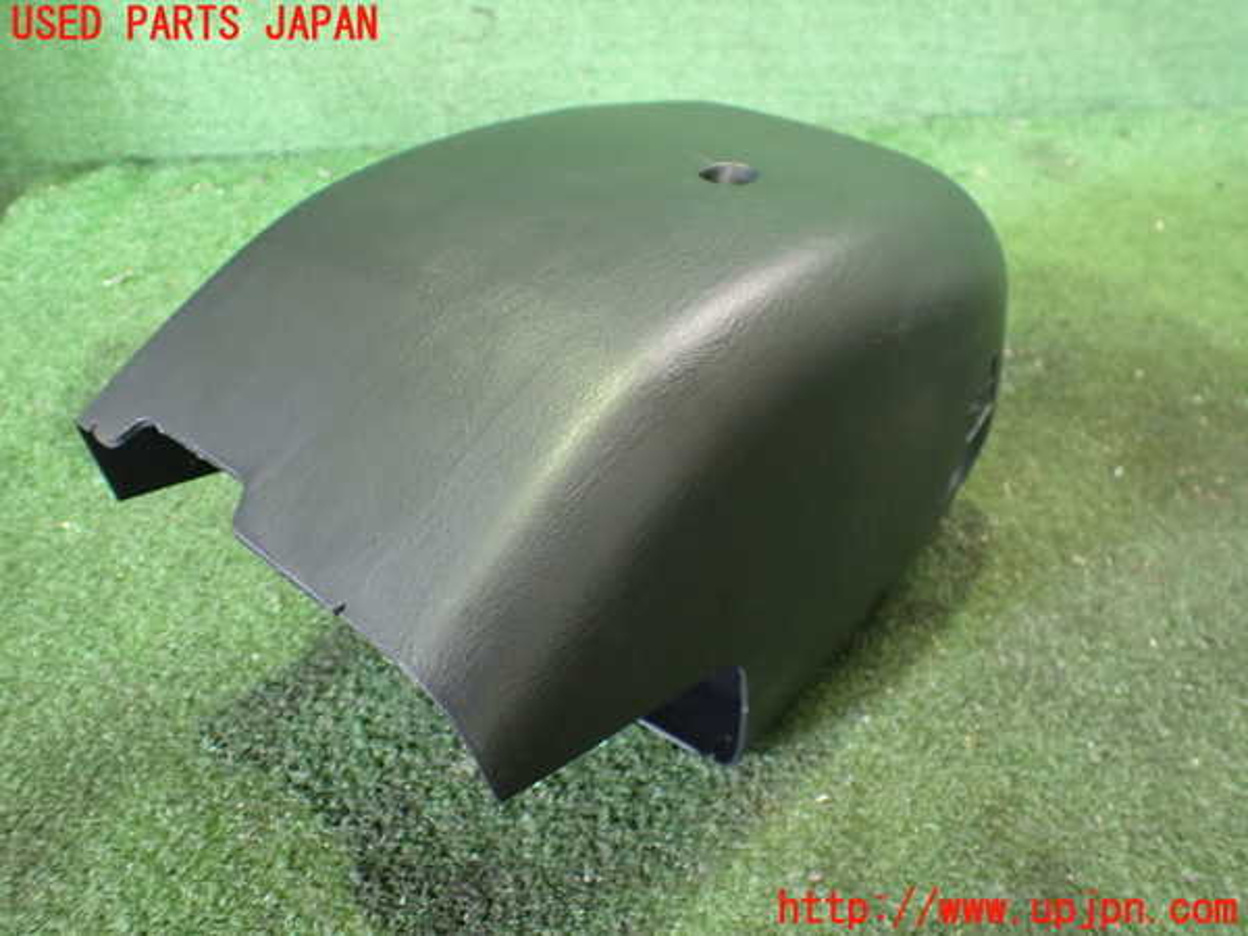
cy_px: 468
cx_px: 624
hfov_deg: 60.0
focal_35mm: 30
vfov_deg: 46.8
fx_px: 1082
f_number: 2.3
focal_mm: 5.4
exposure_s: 1/30
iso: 1000
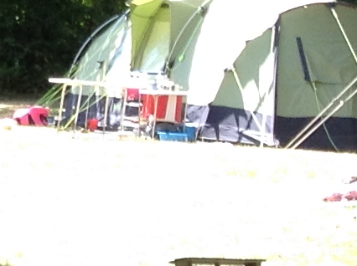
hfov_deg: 8.4
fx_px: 2069
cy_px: 184
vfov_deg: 7.4
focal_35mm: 201
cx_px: -679
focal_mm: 3.3
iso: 25
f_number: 2.4
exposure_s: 1/129
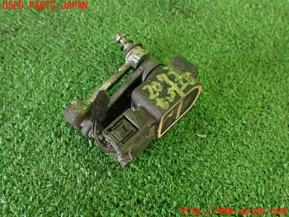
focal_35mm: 30
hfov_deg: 60.0
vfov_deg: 46.8
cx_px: 144
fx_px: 250
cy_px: 108
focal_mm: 5.4
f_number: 2.3
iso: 320
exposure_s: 1/125
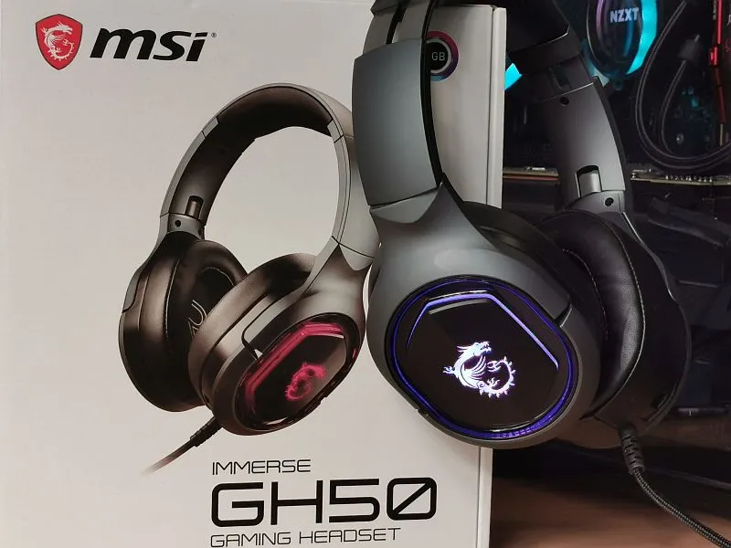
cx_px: 366
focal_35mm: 80
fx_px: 1689
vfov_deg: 18.4
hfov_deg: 24.4
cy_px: 274
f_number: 1.6
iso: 64
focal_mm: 5.56
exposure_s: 1/100
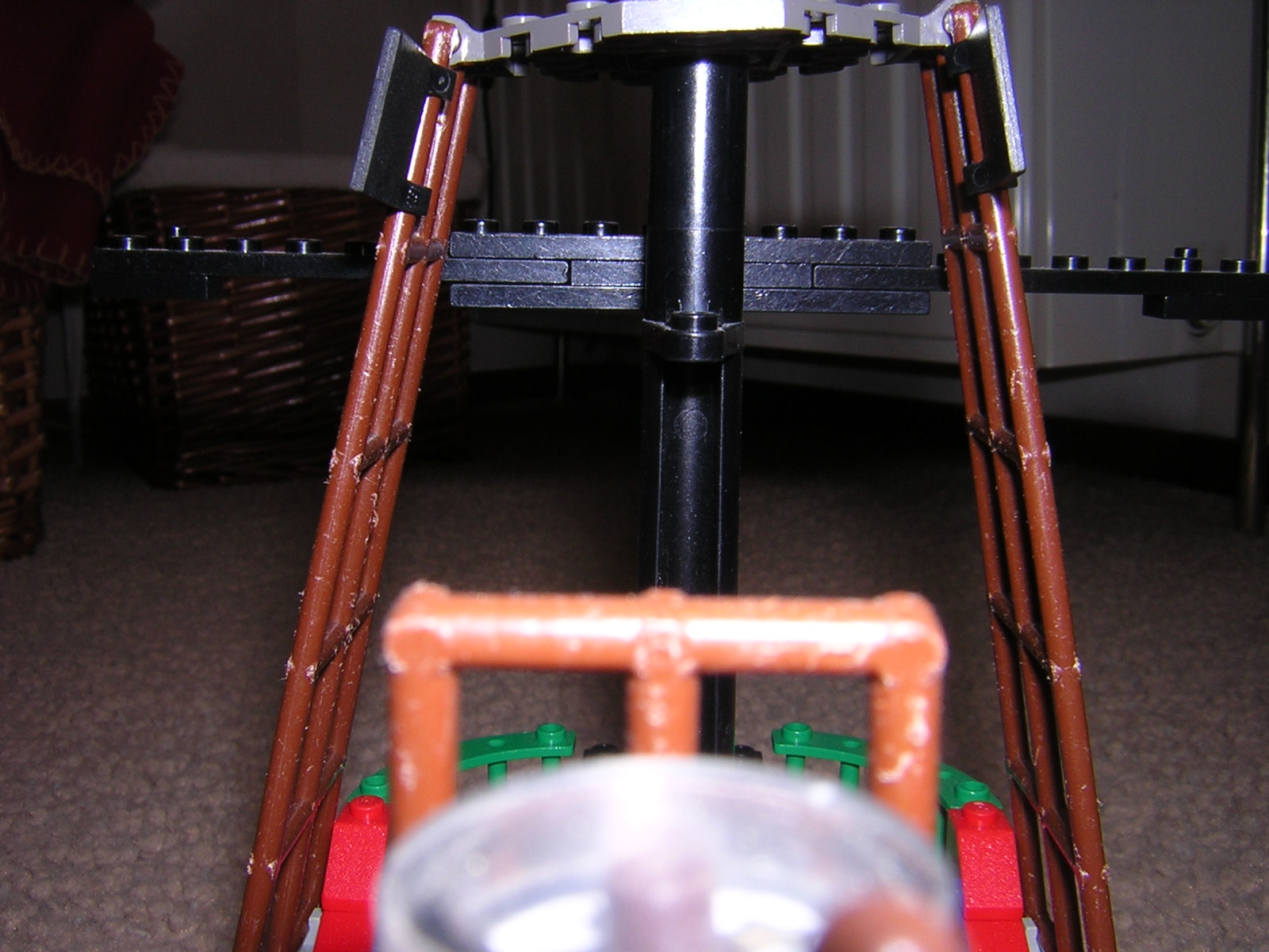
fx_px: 1320
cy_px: 476
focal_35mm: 36
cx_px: 634
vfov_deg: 39.7
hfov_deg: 51.4
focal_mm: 4.7
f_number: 5.2
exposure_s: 1/60.1
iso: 100
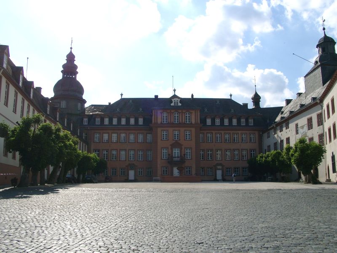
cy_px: 126
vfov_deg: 41.8
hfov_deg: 54.0
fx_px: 331
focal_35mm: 34
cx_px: 168
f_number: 5.6
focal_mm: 7.13
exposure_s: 1/659
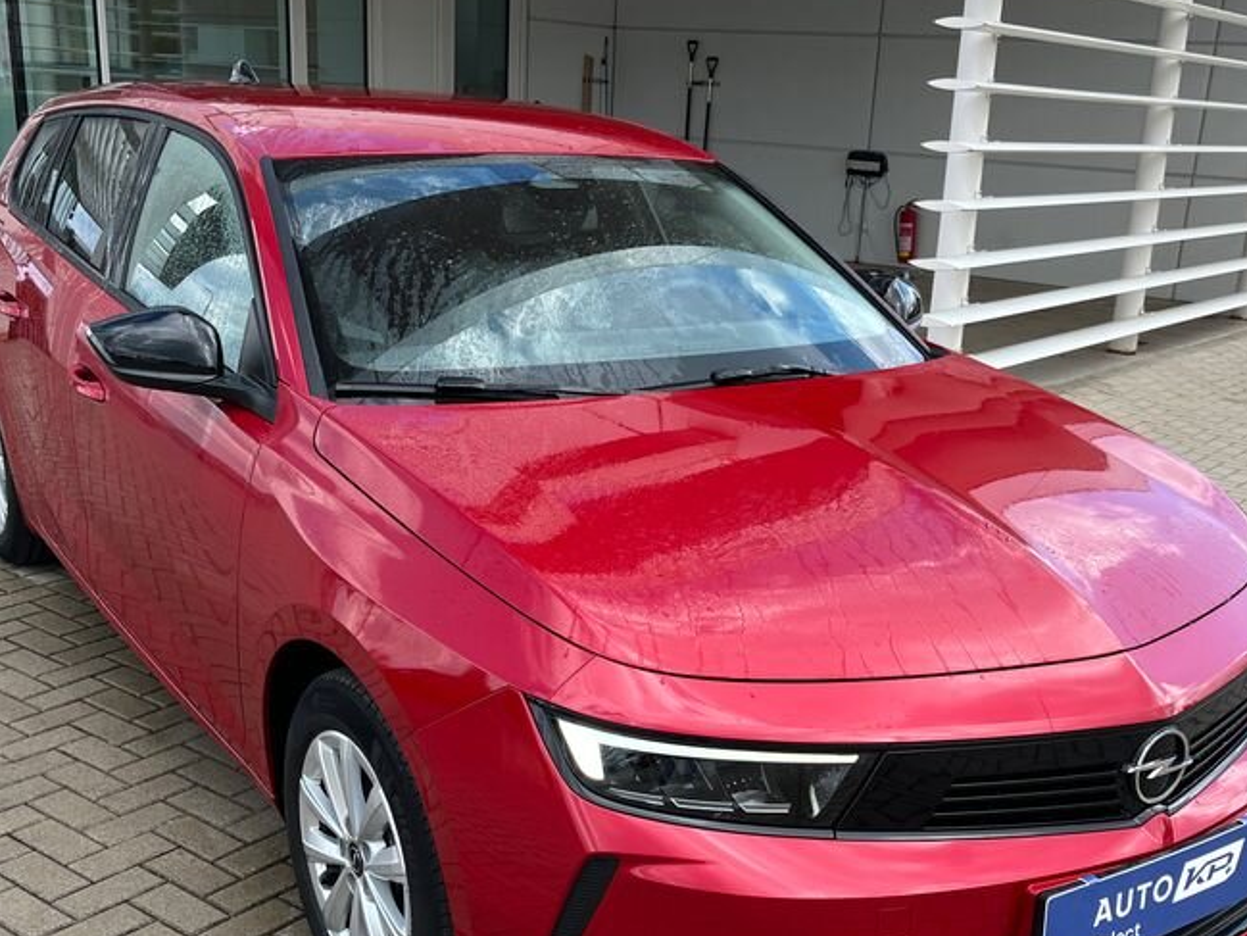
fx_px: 1477
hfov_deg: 45.8
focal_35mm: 41
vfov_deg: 34.8
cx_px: 644
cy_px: 621
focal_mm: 5.1
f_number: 1.6
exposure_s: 1/898
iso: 50
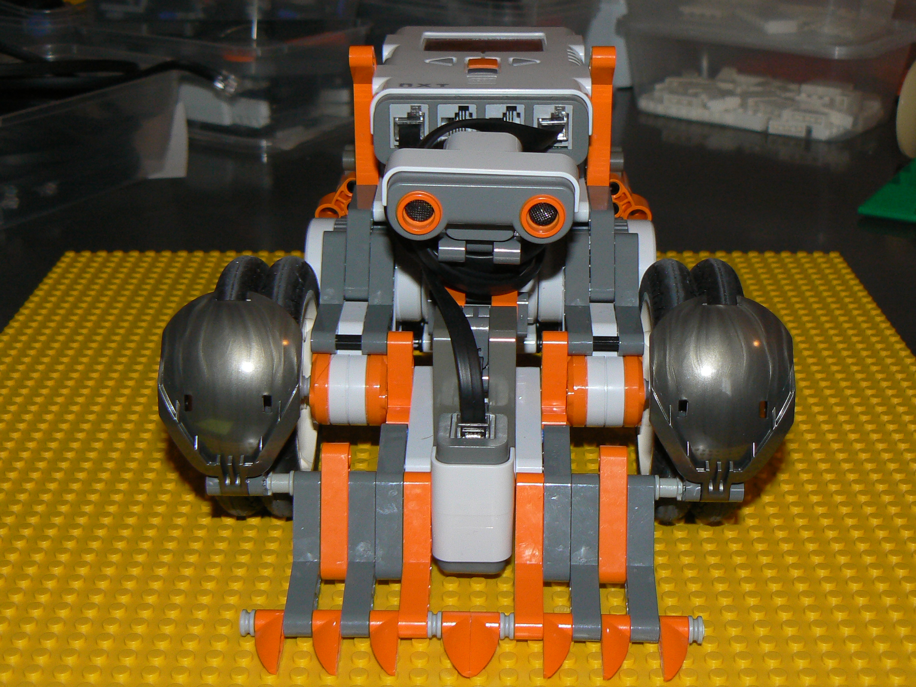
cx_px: 458
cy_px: 344
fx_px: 1508
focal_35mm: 57
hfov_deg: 33.8
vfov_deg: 25.7
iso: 100
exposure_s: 1/30
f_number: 2.8
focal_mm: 7.9
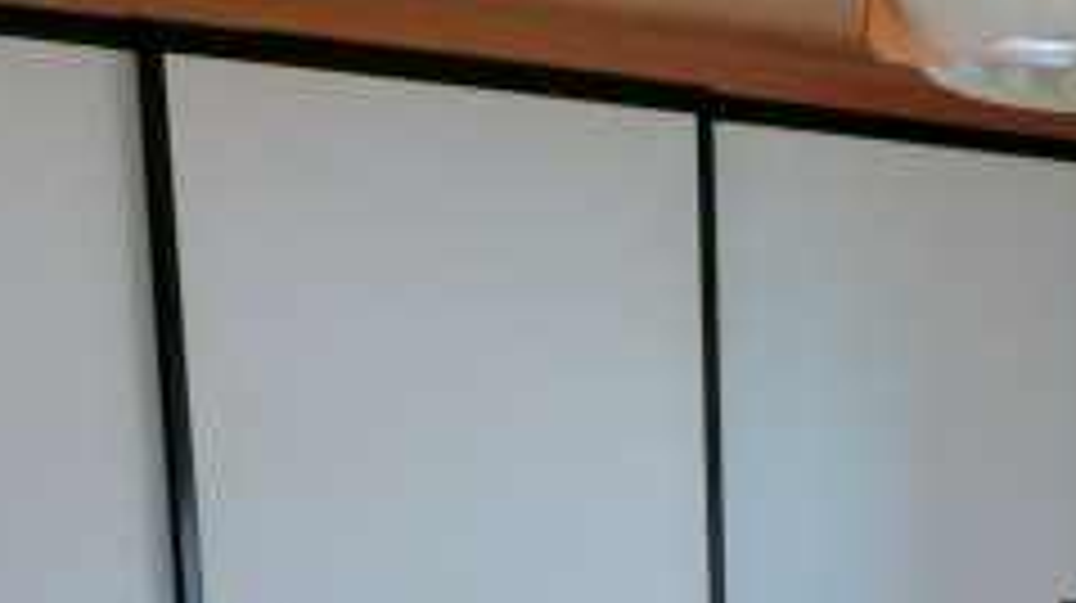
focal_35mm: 70
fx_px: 1996
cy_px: 1004
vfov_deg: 15.4
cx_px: 981
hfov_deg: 28.9
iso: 160
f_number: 3
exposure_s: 1/125
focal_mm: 4.24
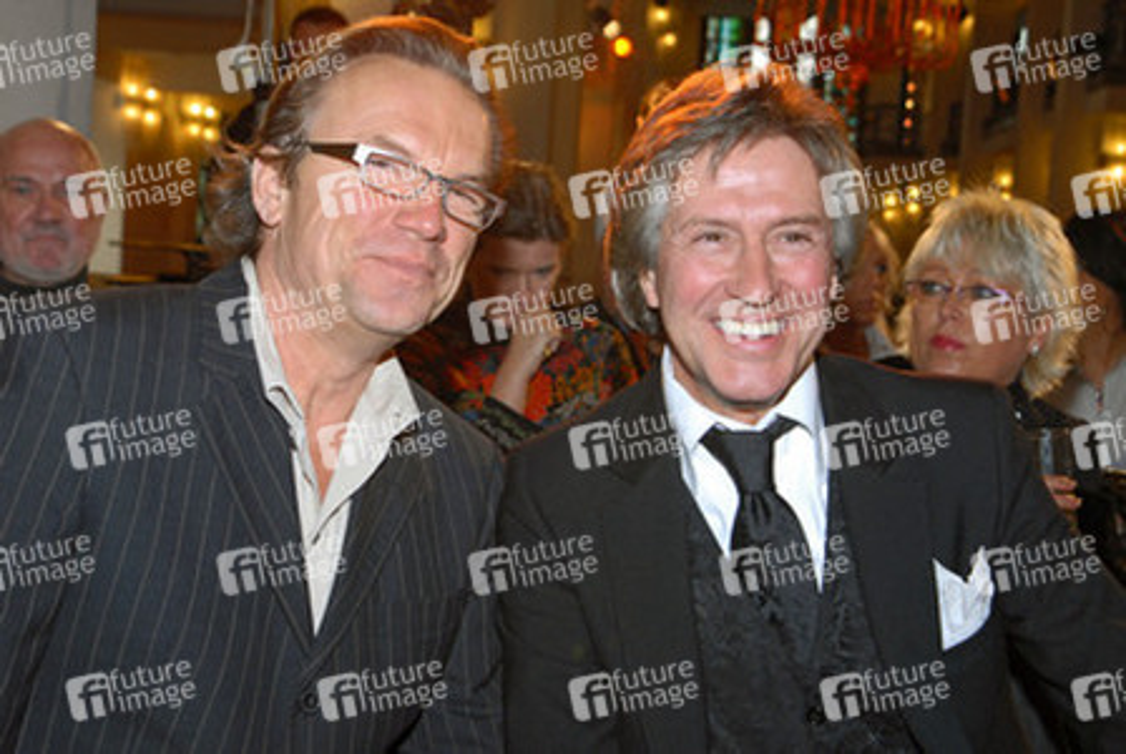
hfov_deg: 31.9
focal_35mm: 63
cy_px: 377
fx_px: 1973
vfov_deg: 21.6
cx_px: 563
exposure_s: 1/60
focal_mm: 42
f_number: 6.3
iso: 400
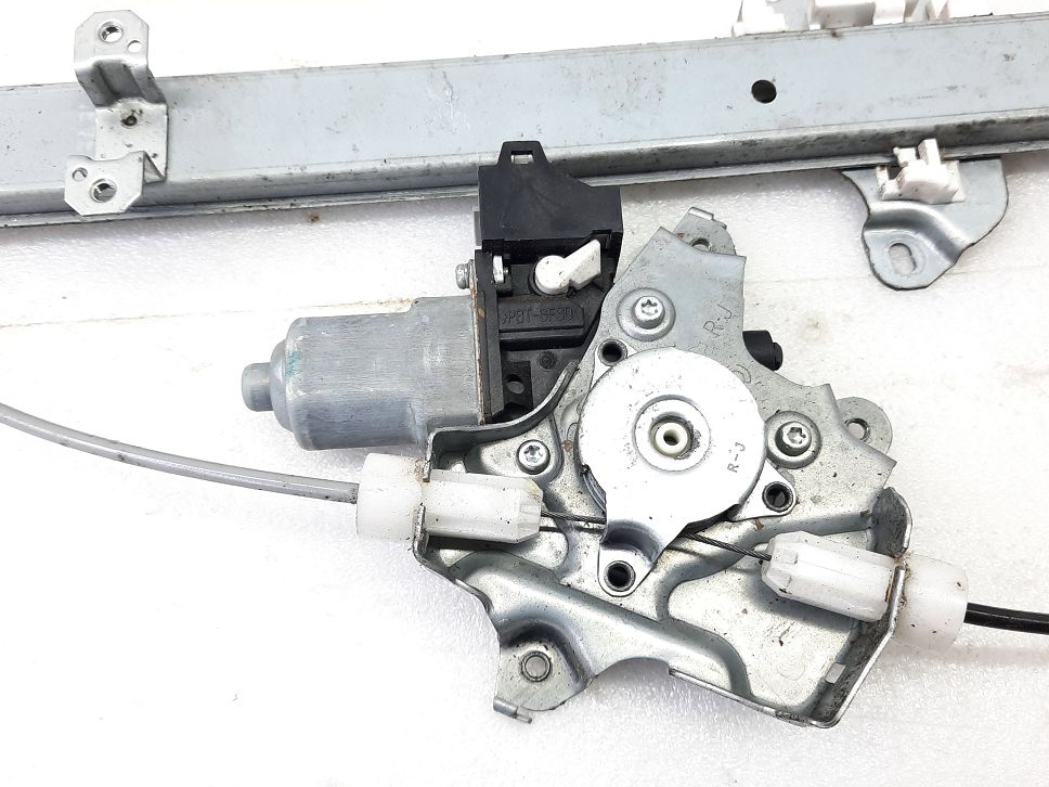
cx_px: 529
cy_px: 414
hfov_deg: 58.4
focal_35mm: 31
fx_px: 939
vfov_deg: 45.4
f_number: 2
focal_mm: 4.6
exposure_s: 1/50
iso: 100
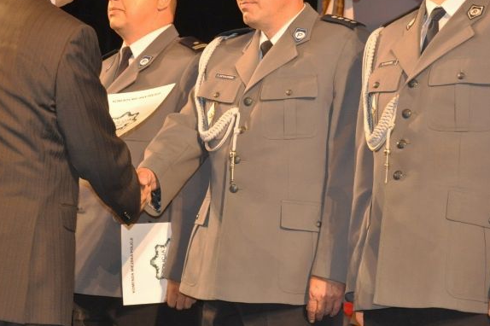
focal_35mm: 117
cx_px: 236
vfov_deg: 11.7
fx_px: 1592
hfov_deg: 17.5
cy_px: 105
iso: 1600
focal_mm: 56
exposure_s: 1/60
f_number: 5.3
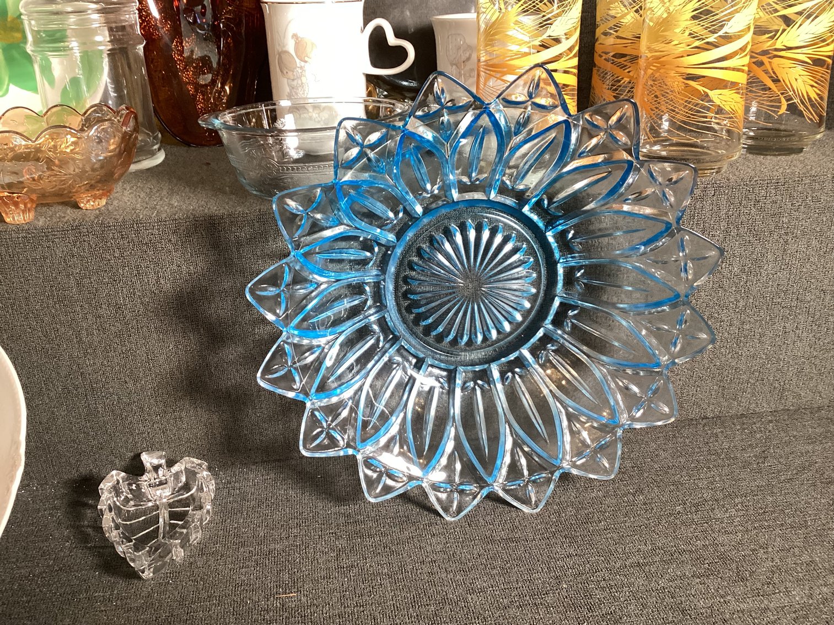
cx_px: 417
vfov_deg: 45.4
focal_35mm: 31
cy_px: 312
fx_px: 747
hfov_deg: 58.3
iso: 160
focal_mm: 3.3
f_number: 2.4
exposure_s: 1/60
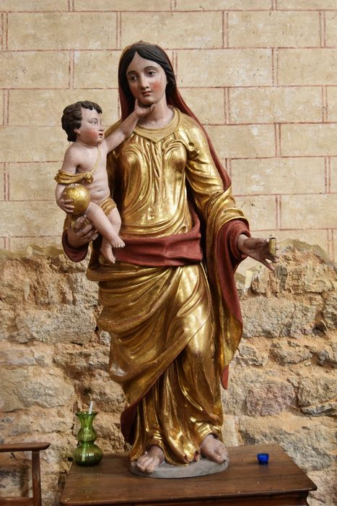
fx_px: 800
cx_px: 168
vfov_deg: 35.0
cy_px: 253
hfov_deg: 23.8
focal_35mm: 57
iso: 400
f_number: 4.8
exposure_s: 1/80
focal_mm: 38
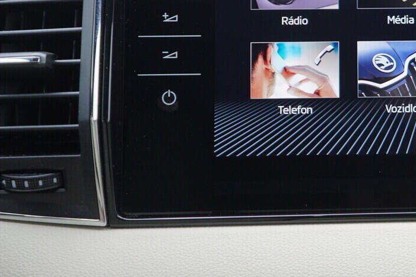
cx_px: 412
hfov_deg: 26.0
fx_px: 855
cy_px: 66
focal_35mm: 74
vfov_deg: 18.3
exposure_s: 1/40
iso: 200
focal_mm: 24
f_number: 2.8
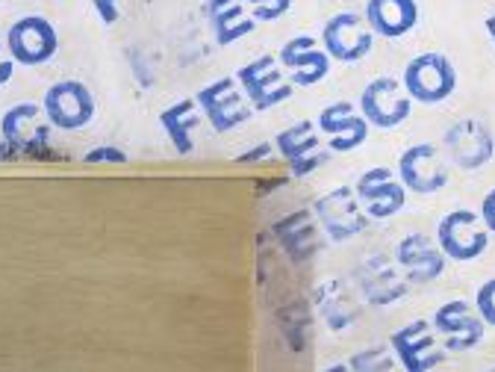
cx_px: -82
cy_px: 393
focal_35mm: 62
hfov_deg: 27.8
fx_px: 887
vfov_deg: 22.5
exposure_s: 1/25
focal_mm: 5.58
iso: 800
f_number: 1.8
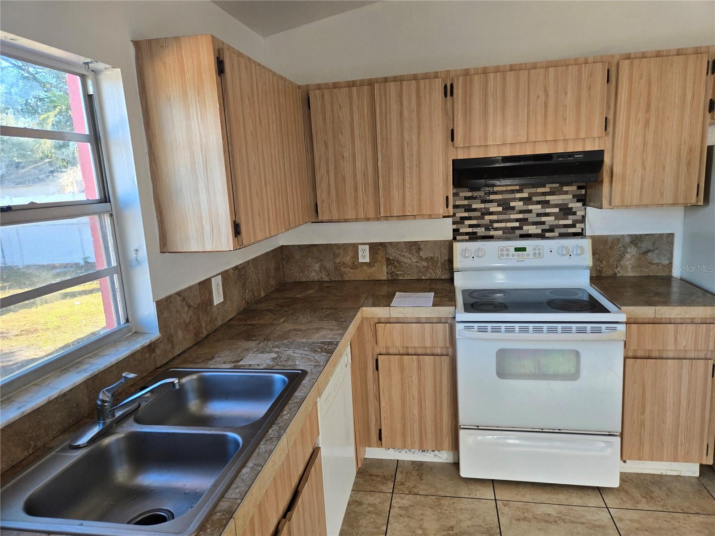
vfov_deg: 58.9
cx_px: 358
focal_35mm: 23
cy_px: 268
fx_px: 475
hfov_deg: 73.9
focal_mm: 5.4
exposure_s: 1/120
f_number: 1.8
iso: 80
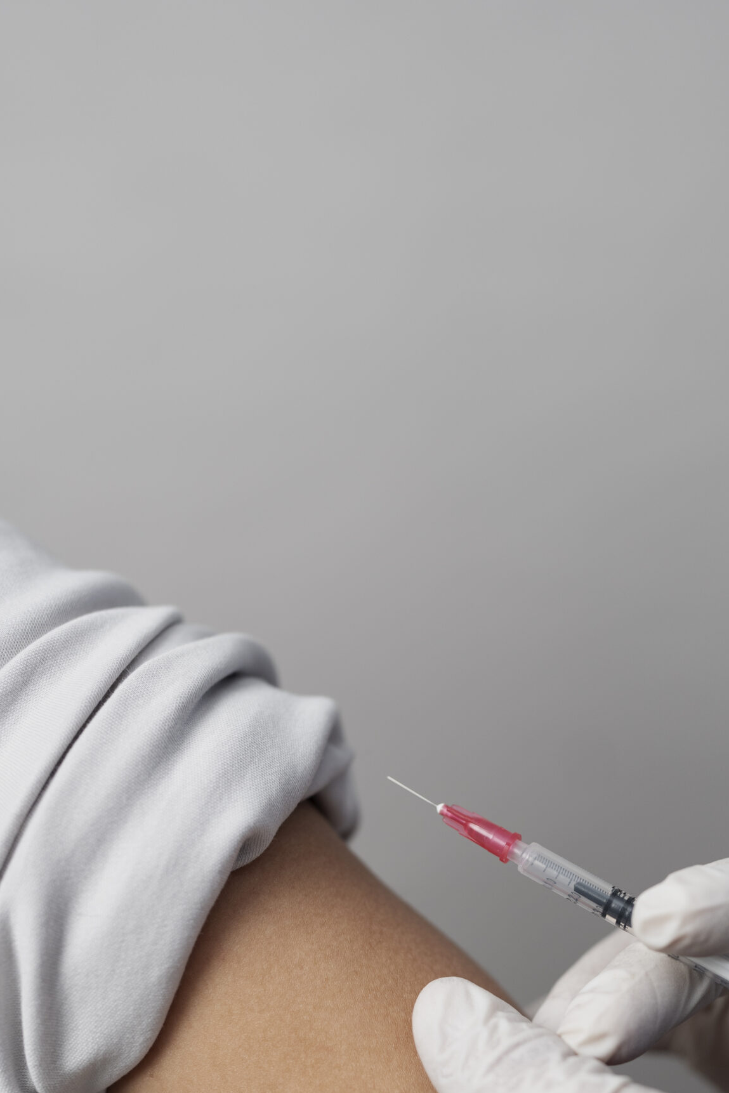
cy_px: 761
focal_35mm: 52
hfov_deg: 25.9
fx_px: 1579
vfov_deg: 37.6
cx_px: 460
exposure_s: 1/200
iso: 320
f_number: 2.2
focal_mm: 35
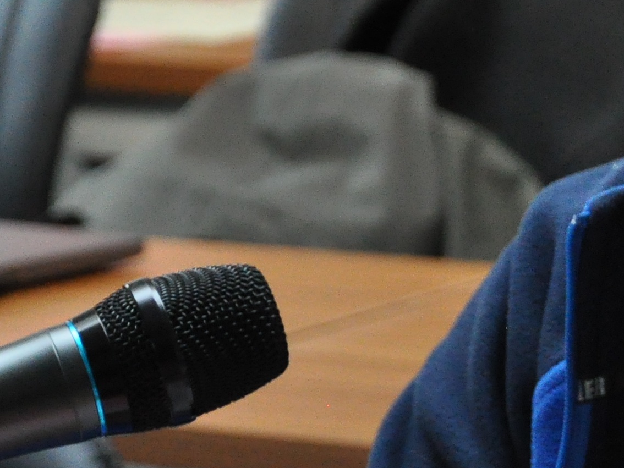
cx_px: 783
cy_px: 356
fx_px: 8345
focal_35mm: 463
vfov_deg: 3.2
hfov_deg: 4.3
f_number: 6.3
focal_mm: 85
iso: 2000
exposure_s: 1/80
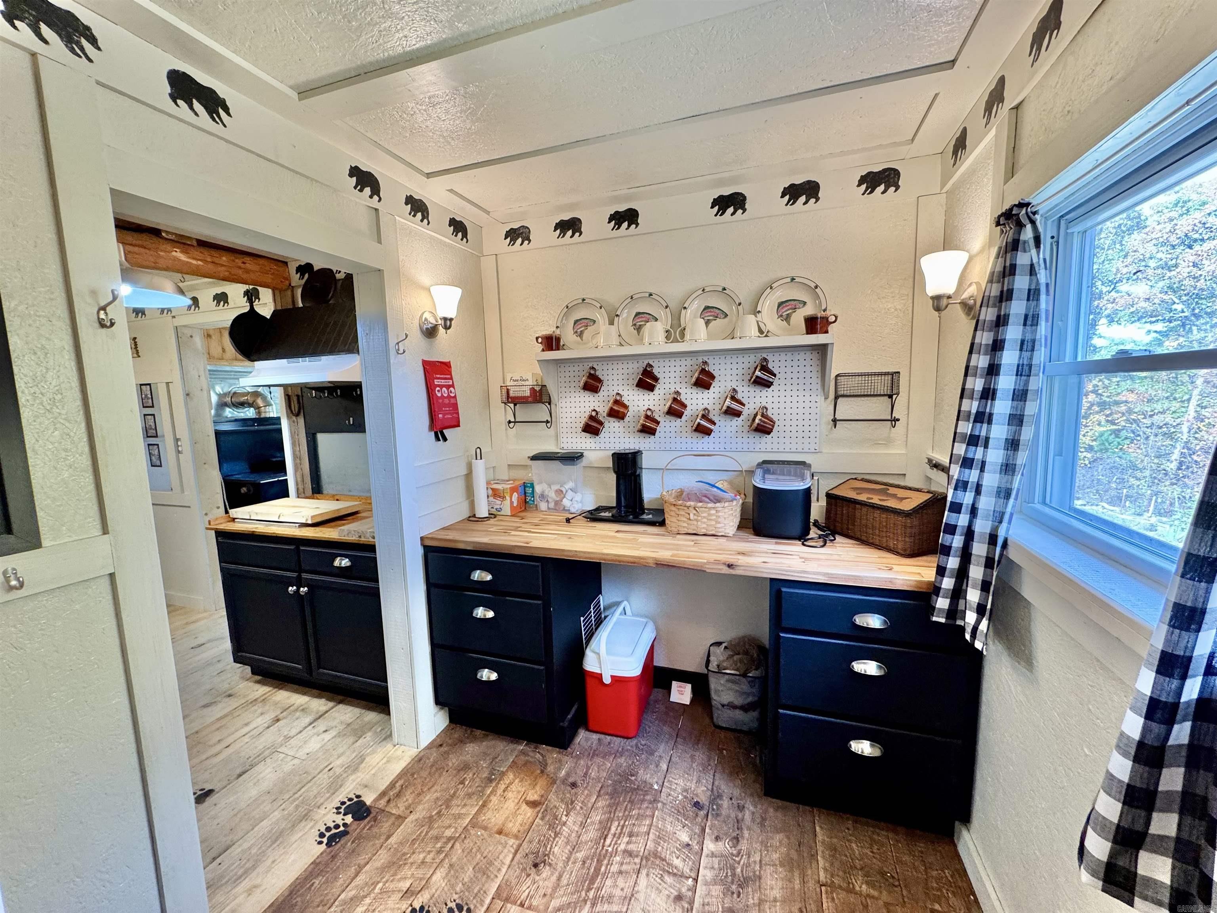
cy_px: 456
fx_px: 492
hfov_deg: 102.1
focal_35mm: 14
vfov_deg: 85.7
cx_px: 608
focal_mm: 2.22
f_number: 2.2
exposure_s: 1/60
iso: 200
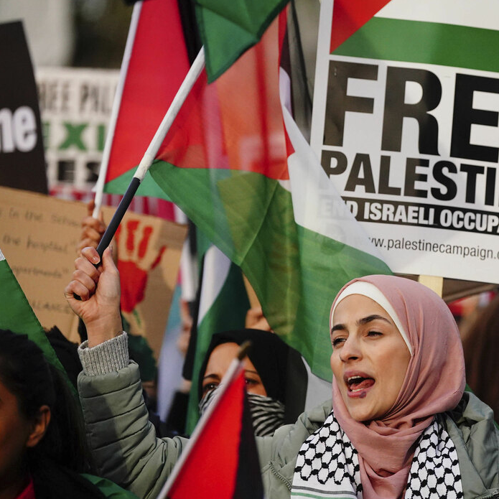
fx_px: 3017
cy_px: 249
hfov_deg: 9.4
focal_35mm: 185
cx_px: 370
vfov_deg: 9.5
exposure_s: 1/16000
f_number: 3.2
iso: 4000
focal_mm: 144
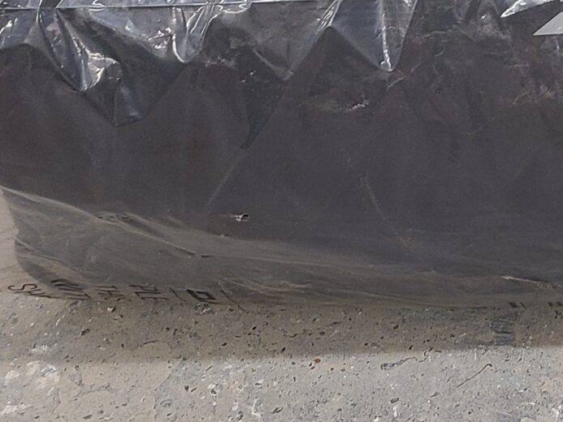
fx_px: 1562
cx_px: 870
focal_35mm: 96
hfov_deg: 18.0
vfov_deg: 15.2
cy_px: 42
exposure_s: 1/50
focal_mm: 5.4
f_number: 1.8
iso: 160
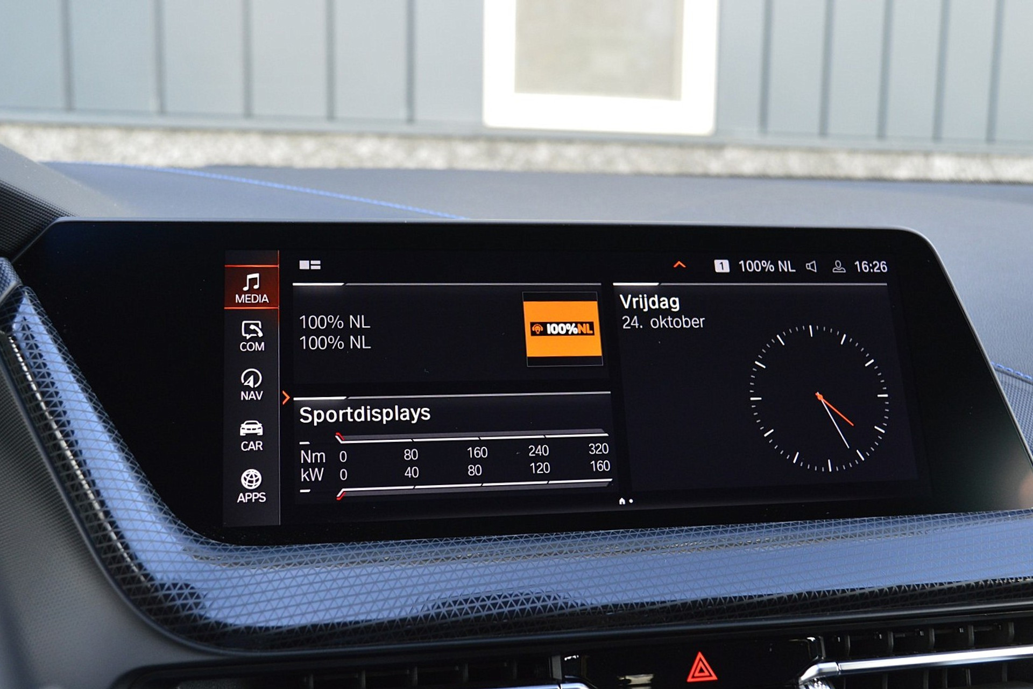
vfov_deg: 36.9
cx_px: 516
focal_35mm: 36
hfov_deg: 53.1
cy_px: 344
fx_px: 1033
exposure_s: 1/60
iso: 800
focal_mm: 24
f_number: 5.6
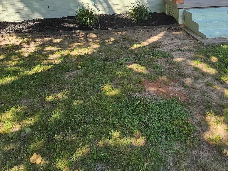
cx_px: 126
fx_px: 217
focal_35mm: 33
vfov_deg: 35.9
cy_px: -22
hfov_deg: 55.2
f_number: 2.2
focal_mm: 2.2
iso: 50
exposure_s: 1/438
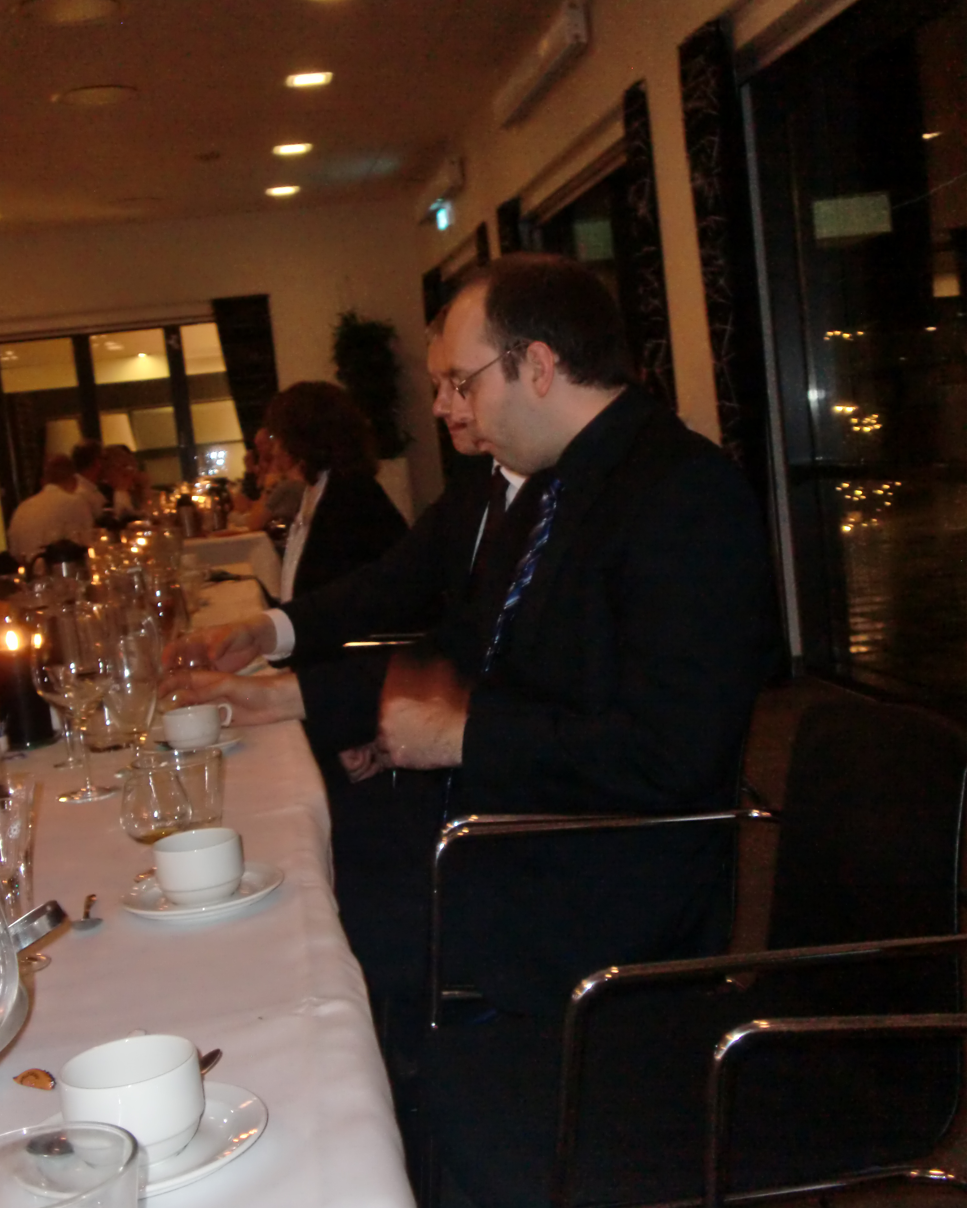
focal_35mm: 46
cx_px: 482
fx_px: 1646
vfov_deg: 40.3
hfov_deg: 32.7
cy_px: 621
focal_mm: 7.91
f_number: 3.4
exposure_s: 1/15
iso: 400
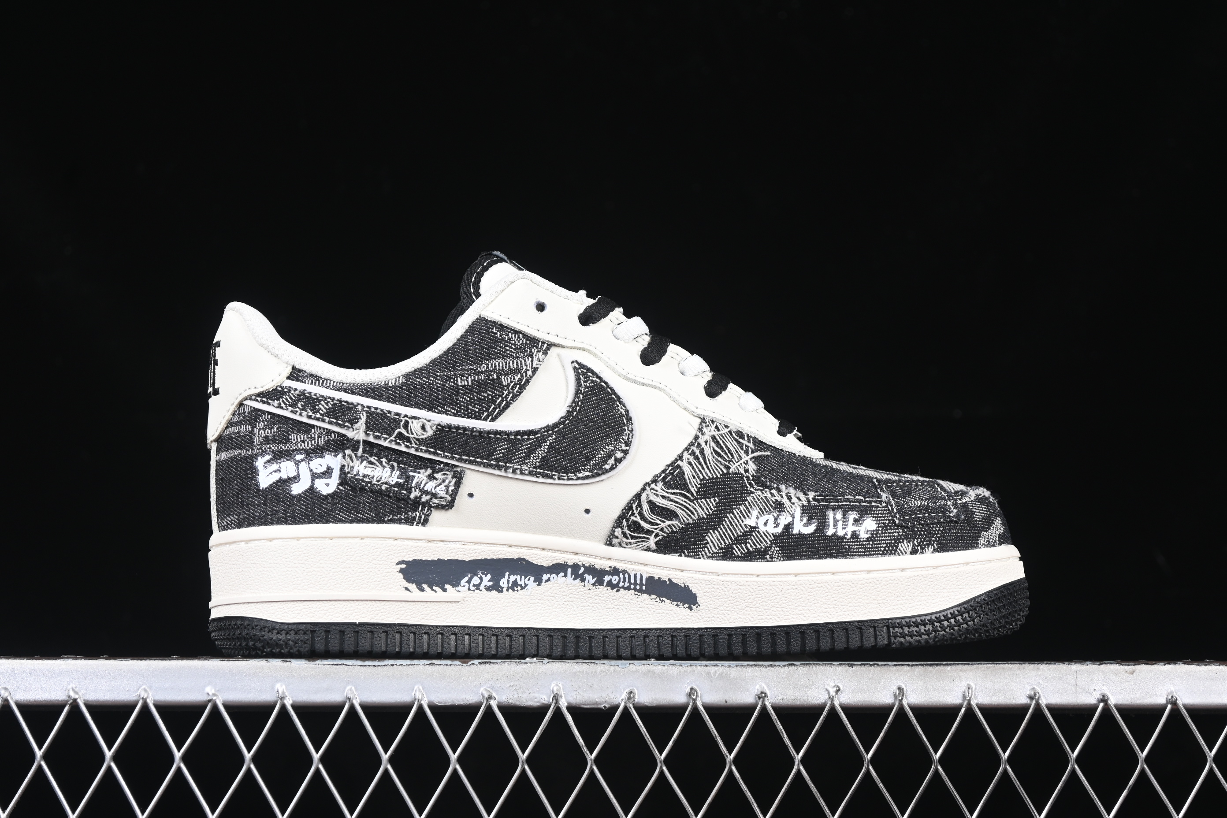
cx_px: 614
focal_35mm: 75
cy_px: 409
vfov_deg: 18.2
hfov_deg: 27.0
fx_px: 2556
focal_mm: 50
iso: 160
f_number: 6.3
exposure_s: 1/60
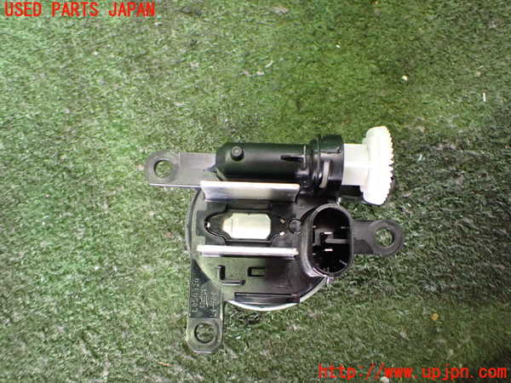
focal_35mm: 30
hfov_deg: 60.0
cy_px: 192
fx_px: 443
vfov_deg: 46.8
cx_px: 256
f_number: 2.3
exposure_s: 1/40
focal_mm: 5.4
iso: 800
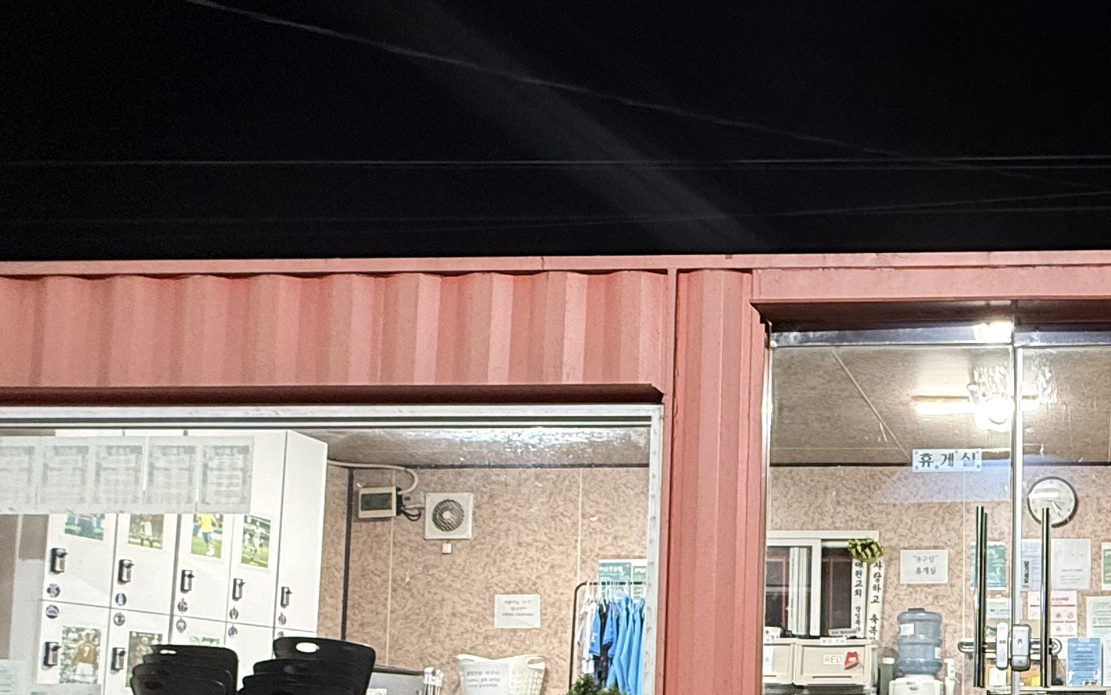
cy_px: 663
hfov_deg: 46.2
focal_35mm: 37
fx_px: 1120
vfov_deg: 32.2
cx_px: 1051
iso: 320
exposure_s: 1/60
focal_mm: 2.22
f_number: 2.2
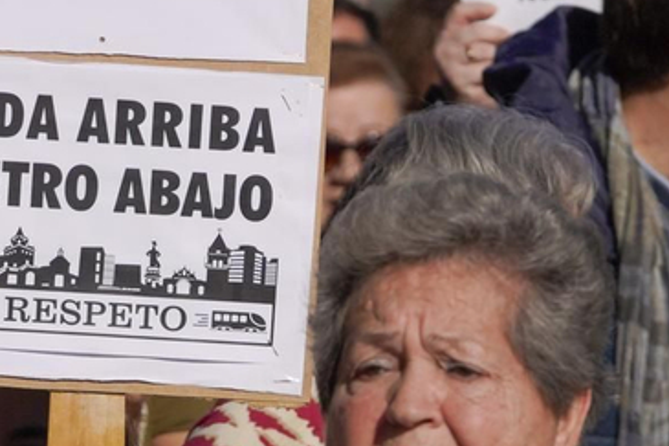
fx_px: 9937
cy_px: 220
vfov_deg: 2.6
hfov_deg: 3.9
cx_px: 18
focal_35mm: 535
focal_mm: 122
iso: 200
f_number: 5
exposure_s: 1/5000
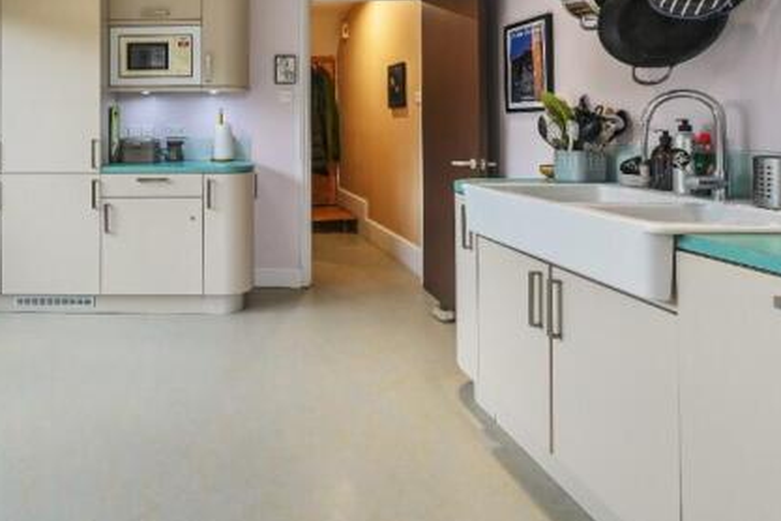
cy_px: 133
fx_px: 477
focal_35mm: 22
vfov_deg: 54.7
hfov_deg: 72.5
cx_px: 185
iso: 400
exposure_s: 1.6
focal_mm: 14
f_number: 8
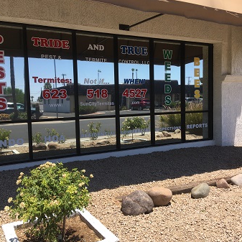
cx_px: 121
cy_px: 122
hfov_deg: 47.2
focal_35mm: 35
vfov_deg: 47.2
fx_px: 277
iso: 25
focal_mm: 4.15
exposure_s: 1/1221
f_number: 2.2
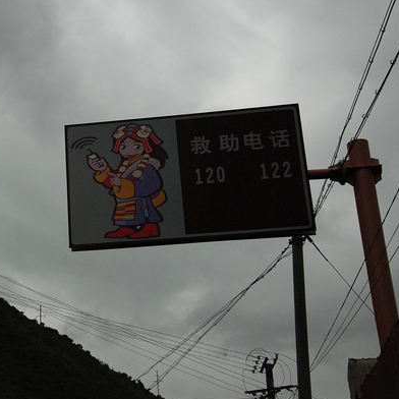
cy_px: 205
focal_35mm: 73
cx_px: 49
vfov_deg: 23.7
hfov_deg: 23.1
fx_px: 952
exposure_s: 1/500
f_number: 4.2
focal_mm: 32
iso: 500
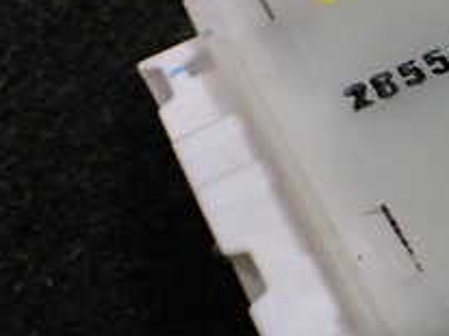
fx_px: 1128
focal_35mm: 87
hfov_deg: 21.4
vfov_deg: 17.0
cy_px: 167
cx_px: 488
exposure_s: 1/125
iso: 320
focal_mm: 5.4
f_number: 2.3
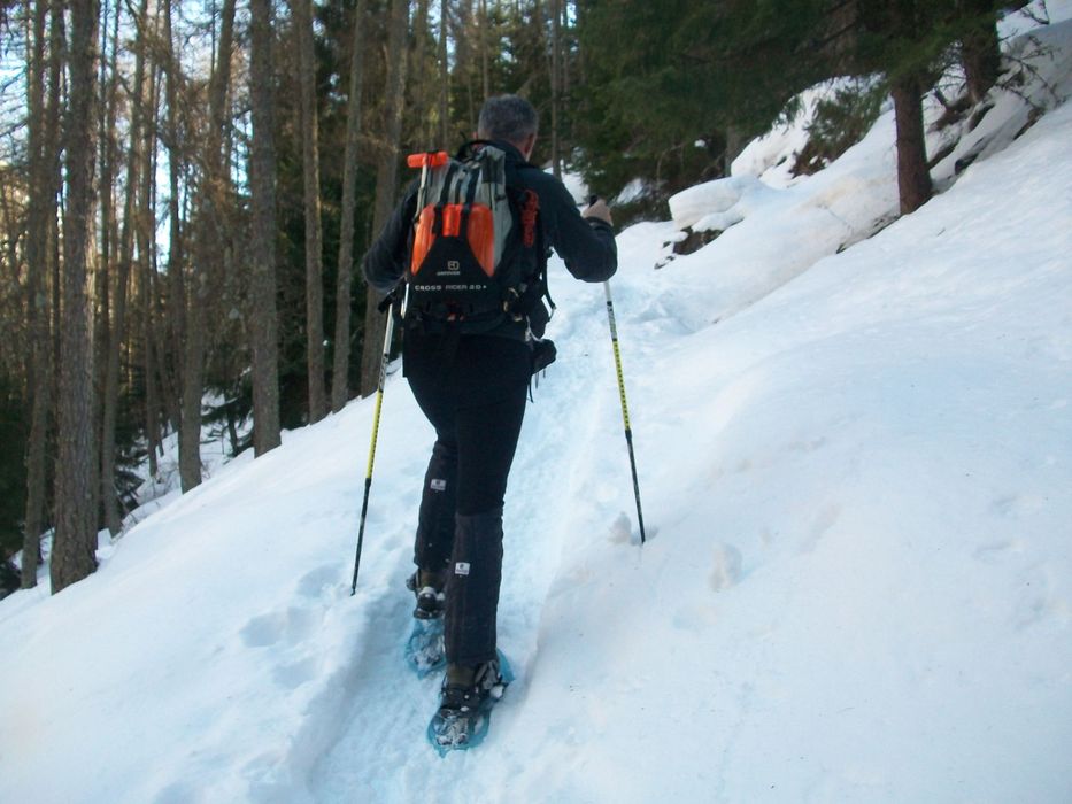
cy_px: 402
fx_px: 1053
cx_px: 536
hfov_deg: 54.0
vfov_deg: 41.8
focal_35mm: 34
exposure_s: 1/200
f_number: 2.8
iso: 80
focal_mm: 5.7
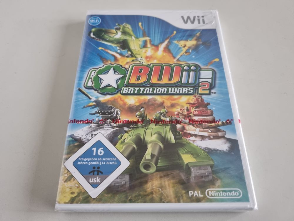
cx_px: 147
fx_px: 221
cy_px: 110
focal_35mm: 26
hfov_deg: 67.3
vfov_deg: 53.1
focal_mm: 5.4
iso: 500
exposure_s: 1/50
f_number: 1.8
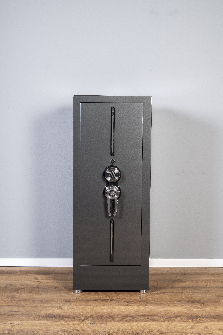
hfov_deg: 27.0
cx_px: 112
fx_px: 465
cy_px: 168
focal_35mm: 50
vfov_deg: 39.6
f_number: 11
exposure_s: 1/200
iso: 100
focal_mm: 50
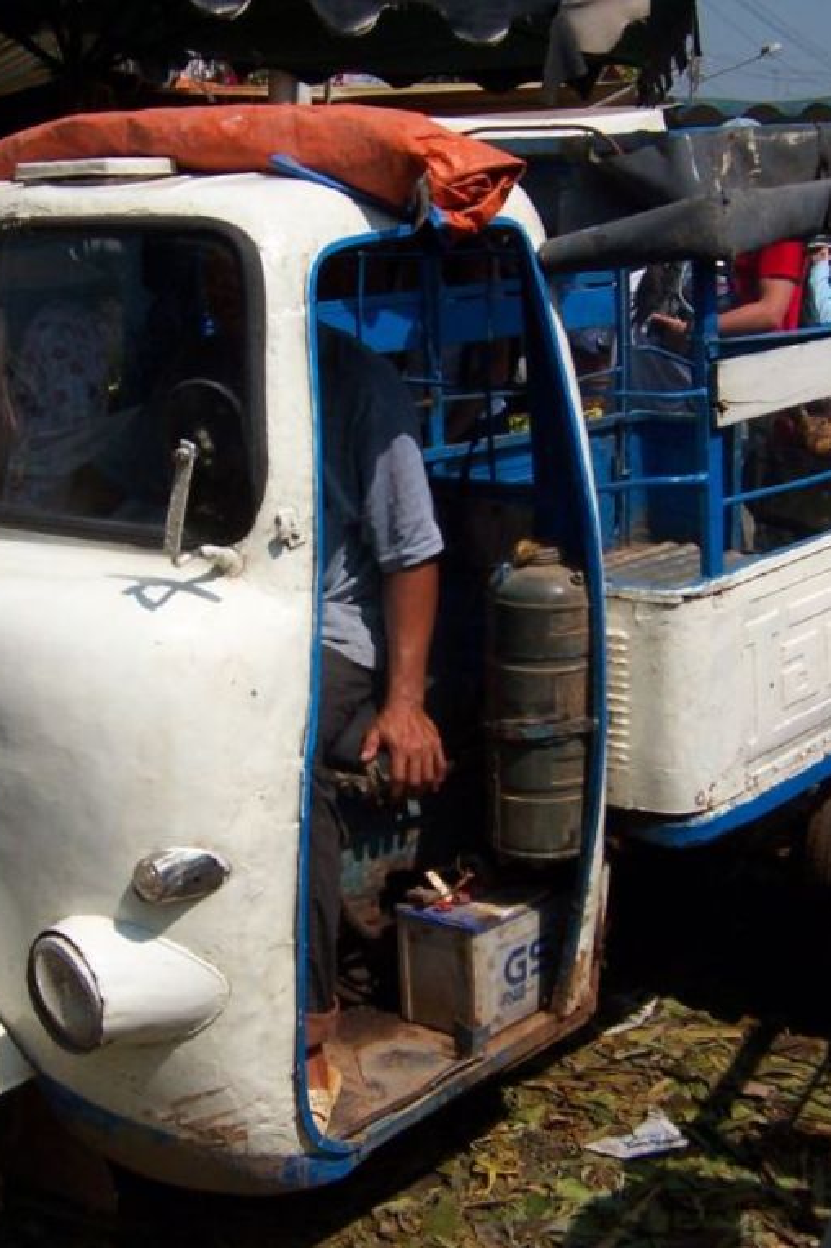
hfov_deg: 29.1
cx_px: 318
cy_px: 626
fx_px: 1593
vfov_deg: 42.8
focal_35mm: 46
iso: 80
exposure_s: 1/750
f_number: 5.6
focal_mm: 5.5
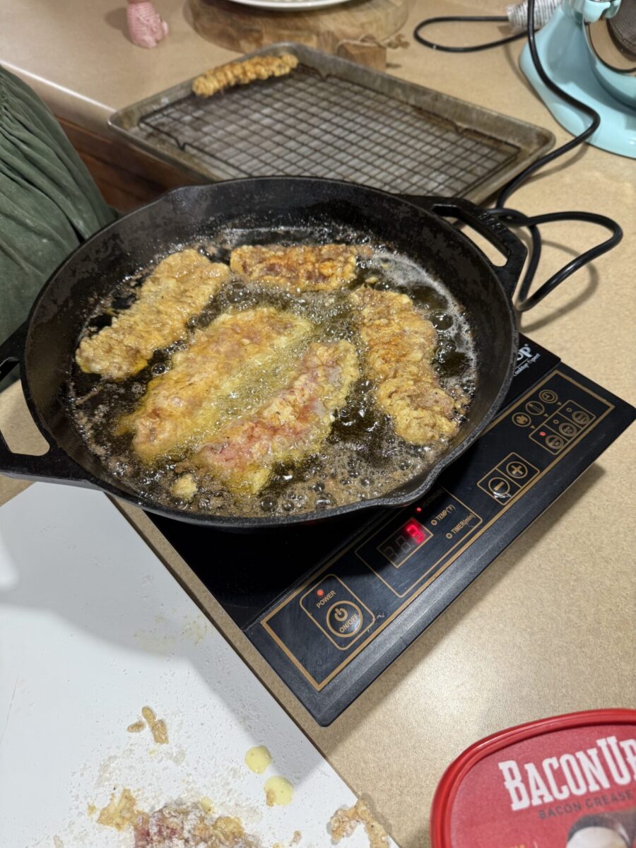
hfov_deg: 56.8
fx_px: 588
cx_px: 318
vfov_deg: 71.6
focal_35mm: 24
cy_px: 424
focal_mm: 6.76
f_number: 1.78
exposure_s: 1/60
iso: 125
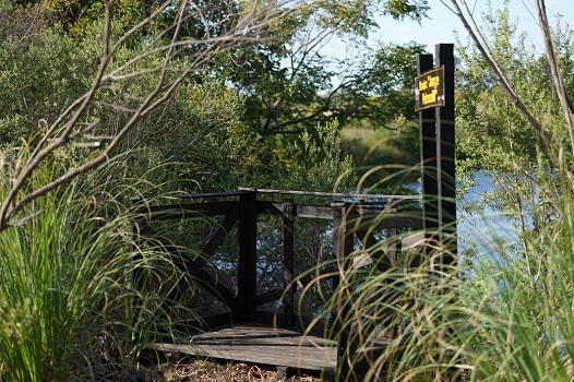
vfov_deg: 19.4
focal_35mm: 70
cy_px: 191
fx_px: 1115
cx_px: 287
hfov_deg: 28.9
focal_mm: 70
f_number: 2.8
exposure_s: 1/800
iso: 100
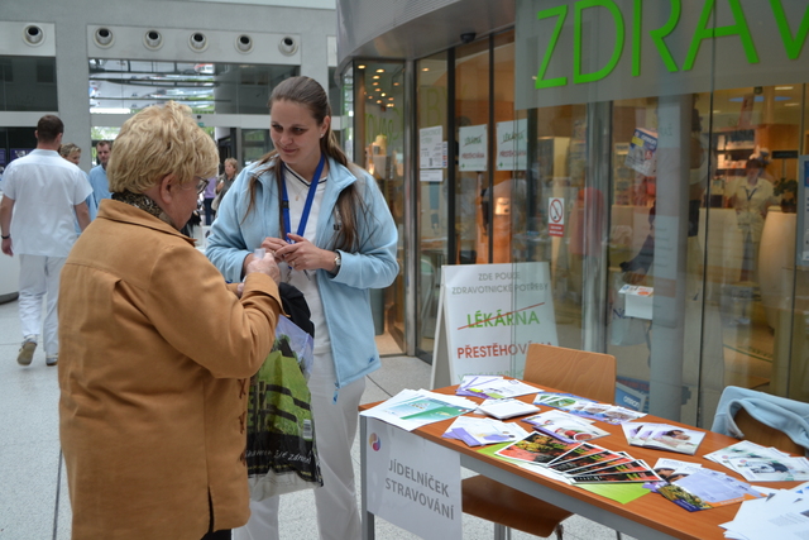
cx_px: 404
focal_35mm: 36
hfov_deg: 53.1
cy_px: 270
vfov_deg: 36.9
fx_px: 809
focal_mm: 24
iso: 200
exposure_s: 1/50
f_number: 4
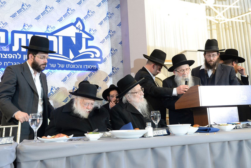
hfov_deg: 50.7
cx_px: 126
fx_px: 265
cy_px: 84
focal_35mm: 38
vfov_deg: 35.1
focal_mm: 38
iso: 1250
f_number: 5
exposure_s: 1/80
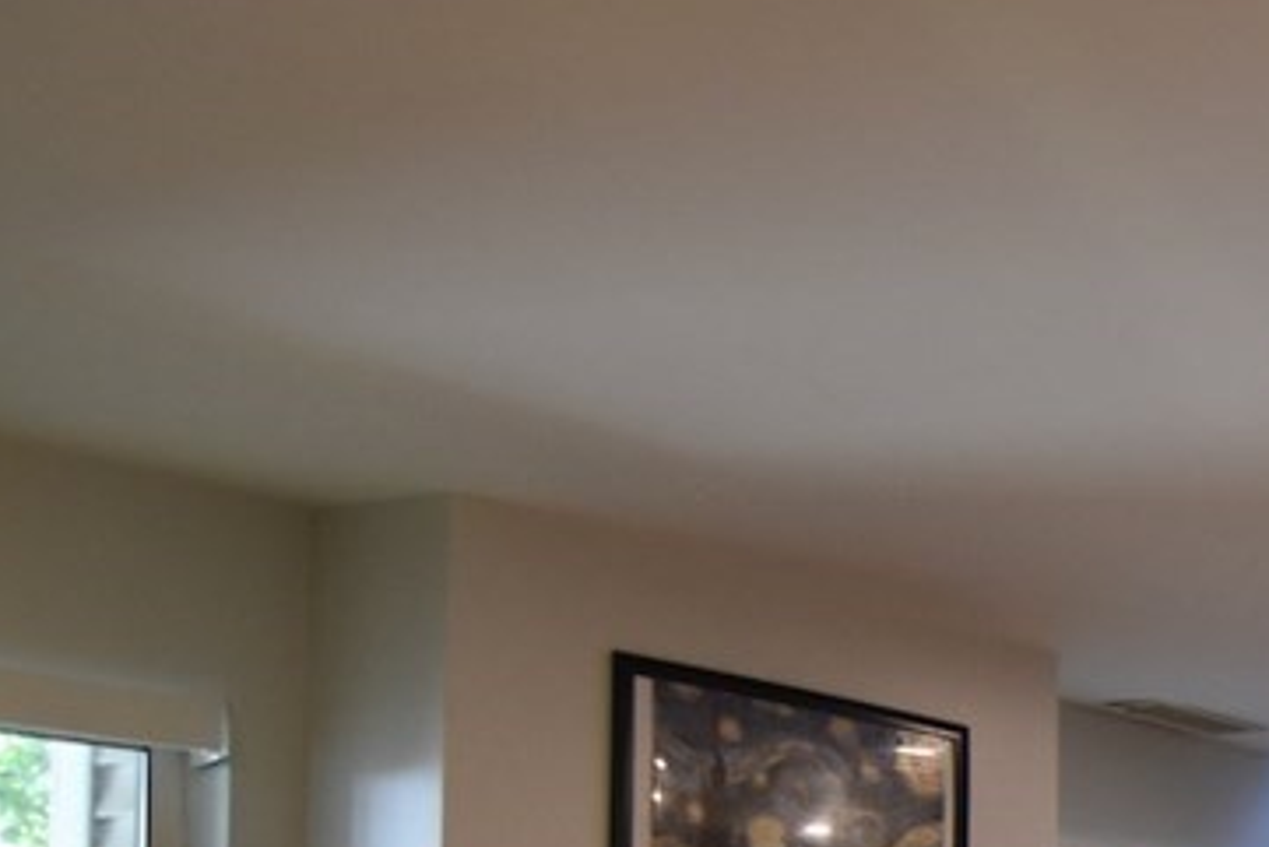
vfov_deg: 24.0
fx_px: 1798
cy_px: 1032
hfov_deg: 29.0
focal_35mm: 51
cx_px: 1765
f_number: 4
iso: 900
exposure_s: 1/60
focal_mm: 12
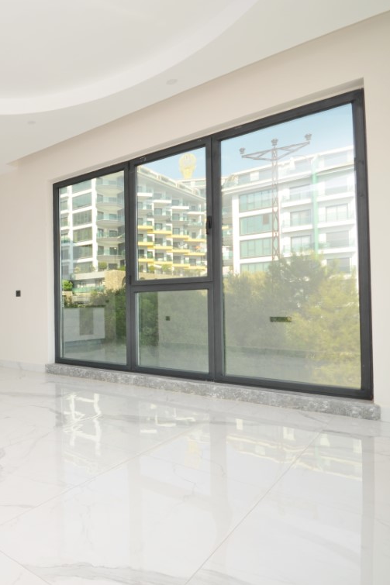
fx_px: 374
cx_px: -11
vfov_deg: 76.1
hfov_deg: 45.3
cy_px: 296
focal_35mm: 23
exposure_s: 1/125
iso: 125
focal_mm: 10
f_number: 5.6
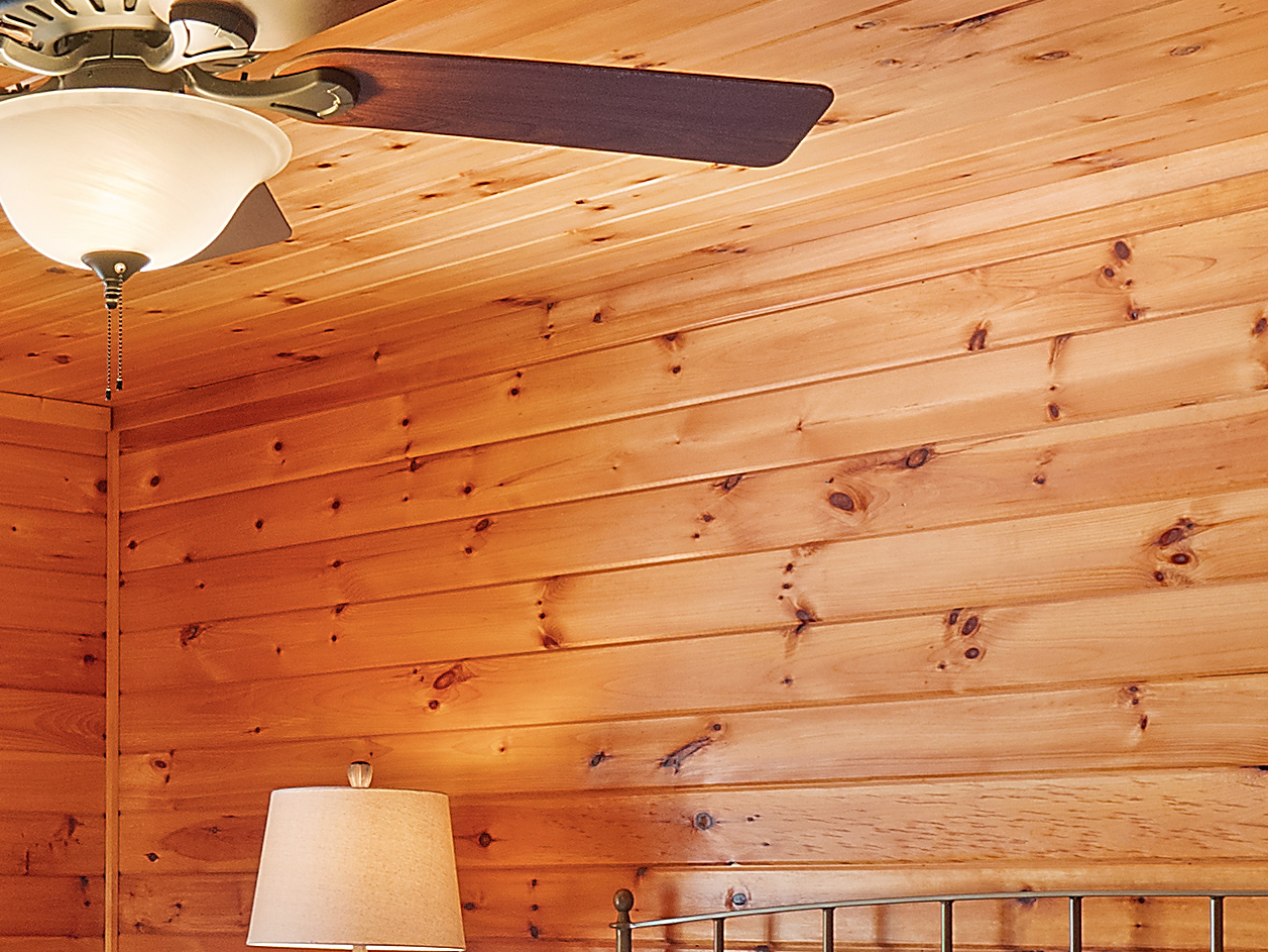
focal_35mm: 66
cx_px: -147
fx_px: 2418
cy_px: 868
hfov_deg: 26.9
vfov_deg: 21.7
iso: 200
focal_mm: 8
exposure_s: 1/5
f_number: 5.6
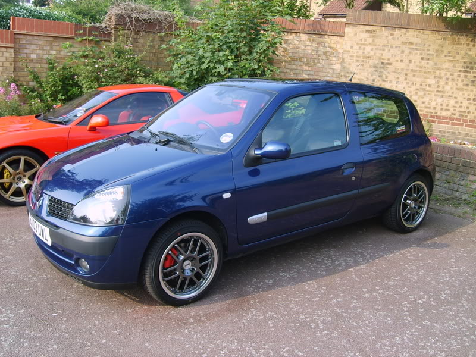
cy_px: 178
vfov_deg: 40.7
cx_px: 238
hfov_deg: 52.6
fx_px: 481
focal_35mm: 35
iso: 50
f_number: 2.8
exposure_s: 1/180
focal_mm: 5.8
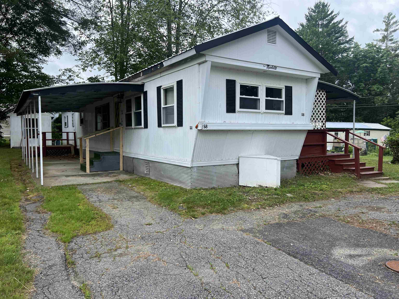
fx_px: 300
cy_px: 150
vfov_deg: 53.1
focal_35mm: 26
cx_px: 200
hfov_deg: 67.3
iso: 50
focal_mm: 5.7
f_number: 1.5
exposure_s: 1/1808
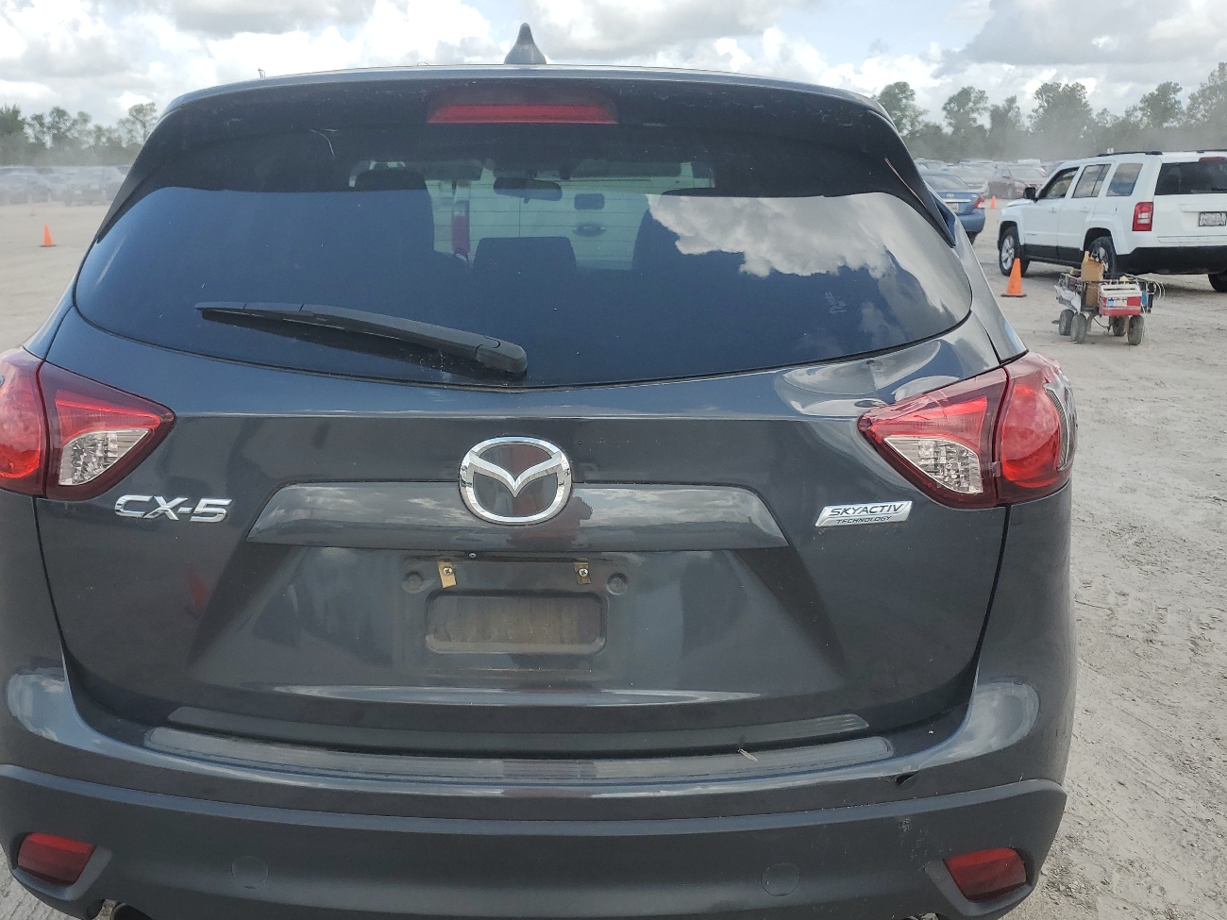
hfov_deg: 56.6
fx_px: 1134
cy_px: 523
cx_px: 524
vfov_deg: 44.1
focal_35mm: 32
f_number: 1.5
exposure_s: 1/1667
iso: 50
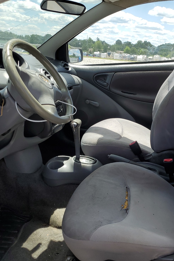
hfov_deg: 35.3
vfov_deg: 51.9
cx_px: 127
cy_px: 131
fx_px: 268
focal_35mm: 37
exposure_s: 1/1667
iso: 50
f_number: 1.5
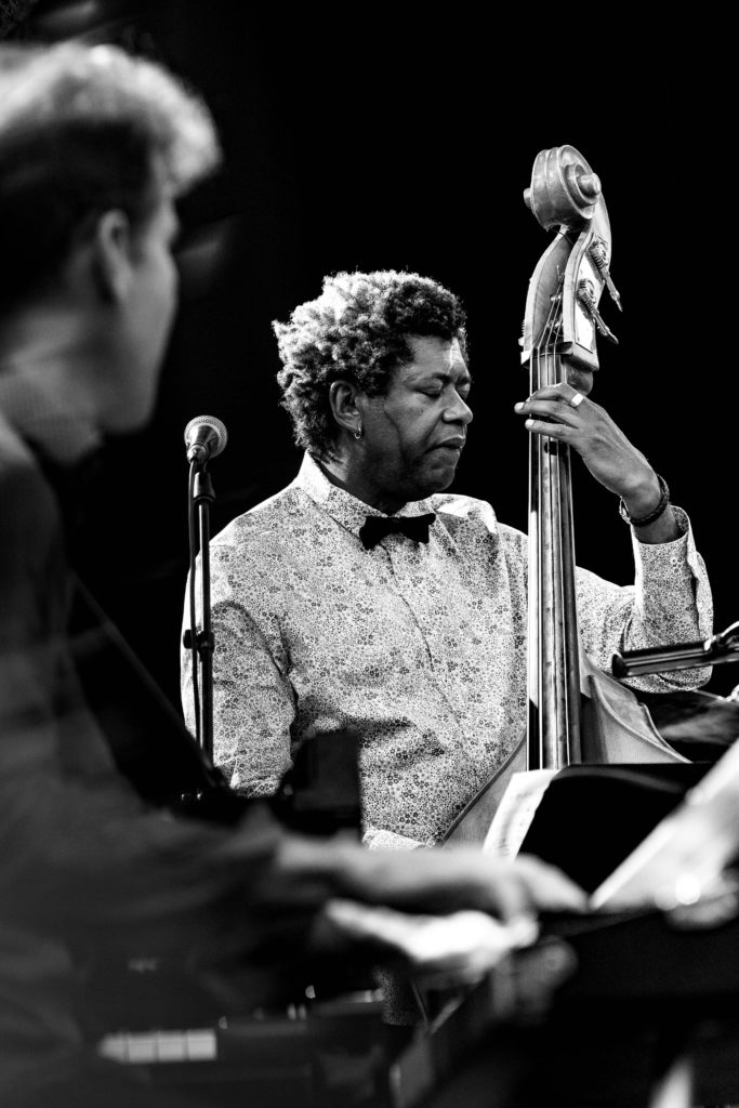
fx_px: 6217
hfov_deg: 6.8
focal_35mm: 202
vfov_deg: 10.2
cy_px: 554
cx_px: 370
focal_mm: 135
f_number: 4.5
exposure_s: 1/320
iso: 800
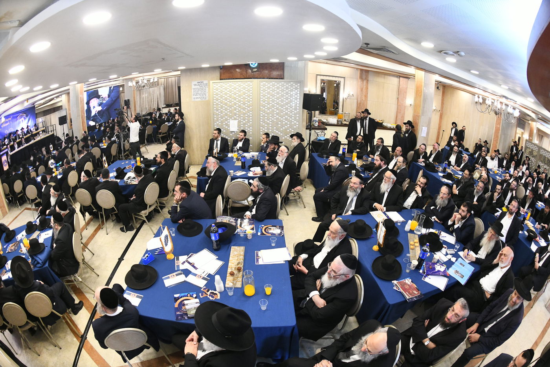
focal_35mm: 16
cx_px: 275
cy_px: 184
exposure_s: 1/125
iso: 3200
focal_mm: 16
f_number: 5.6
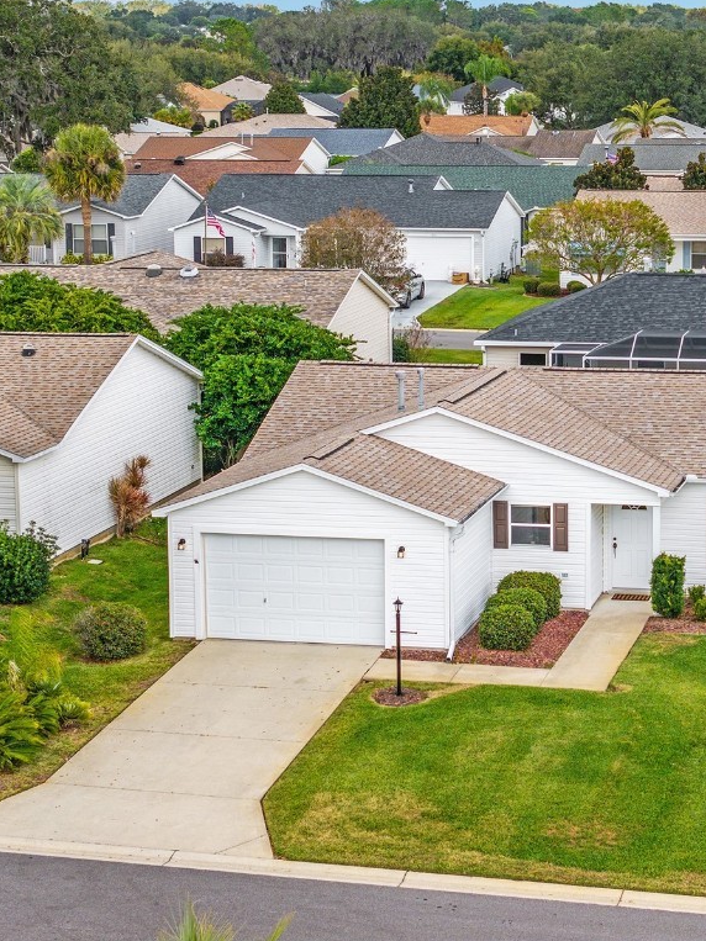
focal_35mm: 94
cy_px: 470
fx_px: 2557
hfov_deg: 15.6
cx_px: 528
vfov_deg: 20.9
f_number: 2.8
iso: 100
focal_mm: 19.35
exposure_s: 1/20
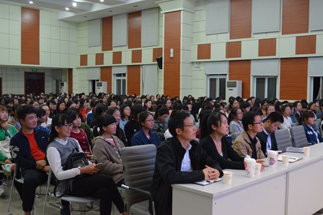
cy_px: 108
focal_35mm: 40
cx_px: 162
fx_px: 363
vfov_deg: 33.0
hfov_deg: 48.0
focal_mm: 27
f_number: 5.6
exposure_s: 1/25
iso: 800
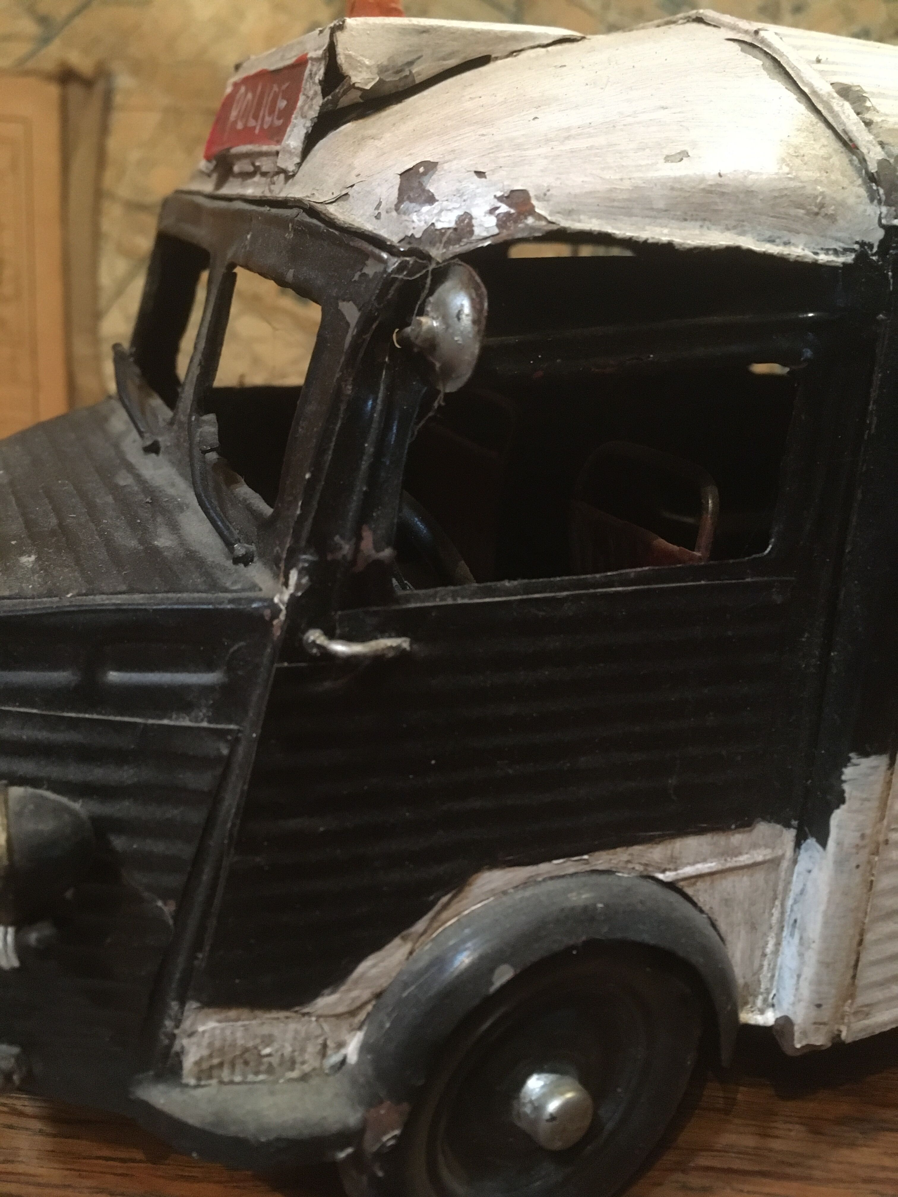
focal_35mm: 29
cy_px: 598
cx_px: 449
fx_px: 1003
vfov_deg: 61.7
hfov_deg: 48.2
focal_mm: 4.15
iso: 320
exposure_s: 1/17
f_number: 2.2
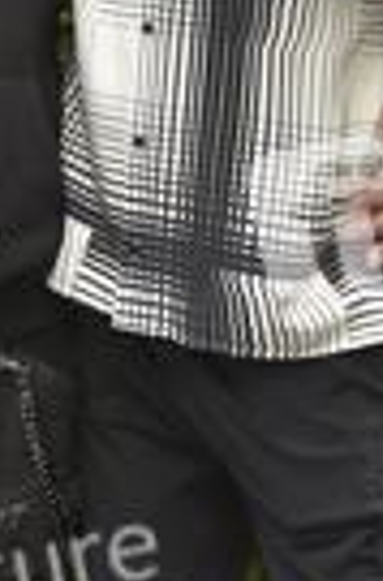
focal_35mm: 107
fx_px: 1721
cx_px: 77
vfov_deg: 18.6
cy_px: -17
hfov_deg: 12.6
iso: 400
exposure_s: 1/160
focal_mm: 36
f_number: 6.3
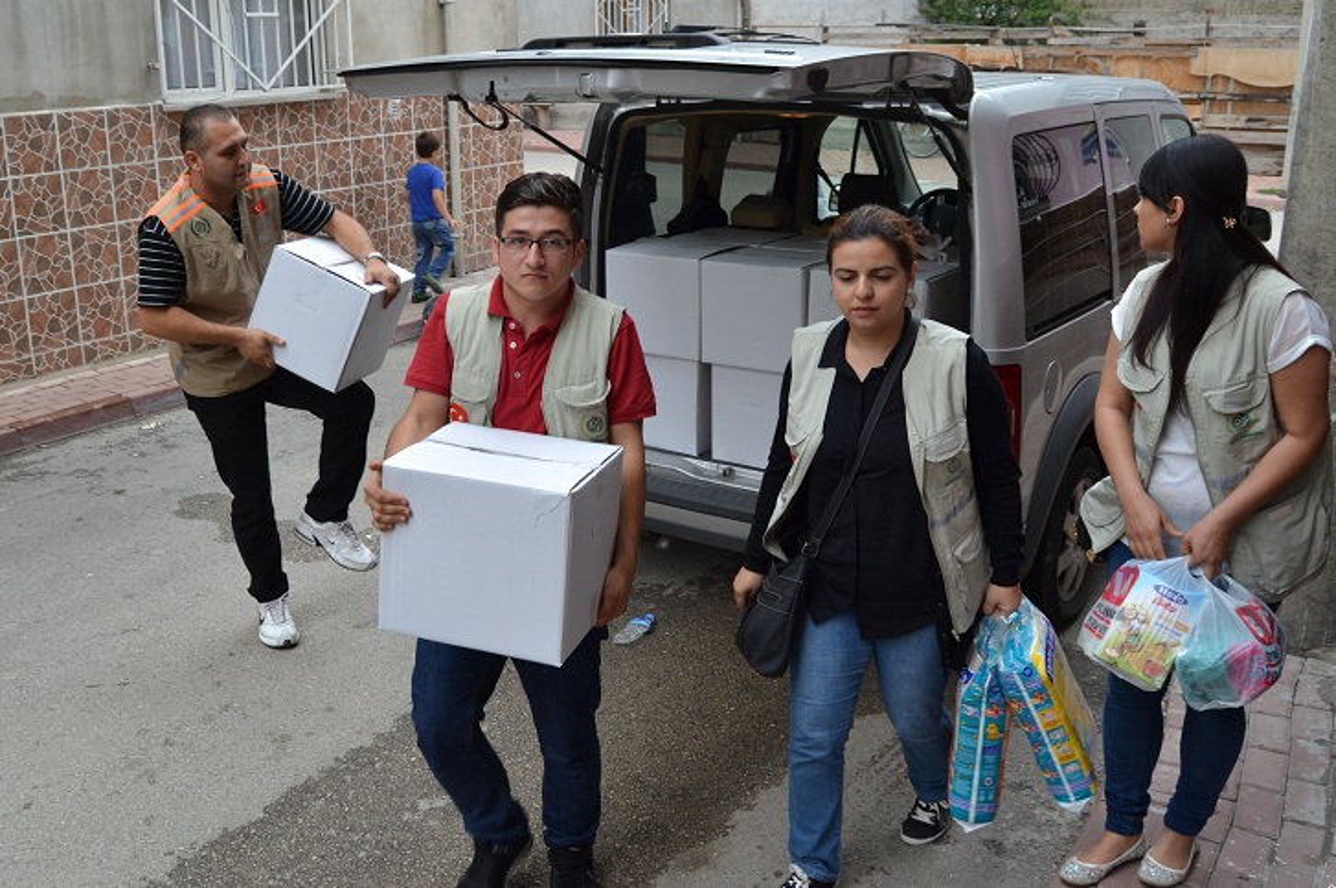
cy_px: 444
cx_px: 668
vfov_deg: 47.8
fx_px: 1001
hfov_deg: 67.4
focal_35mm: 27
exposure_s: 1/125
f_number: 5.6
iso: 160
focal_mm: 18
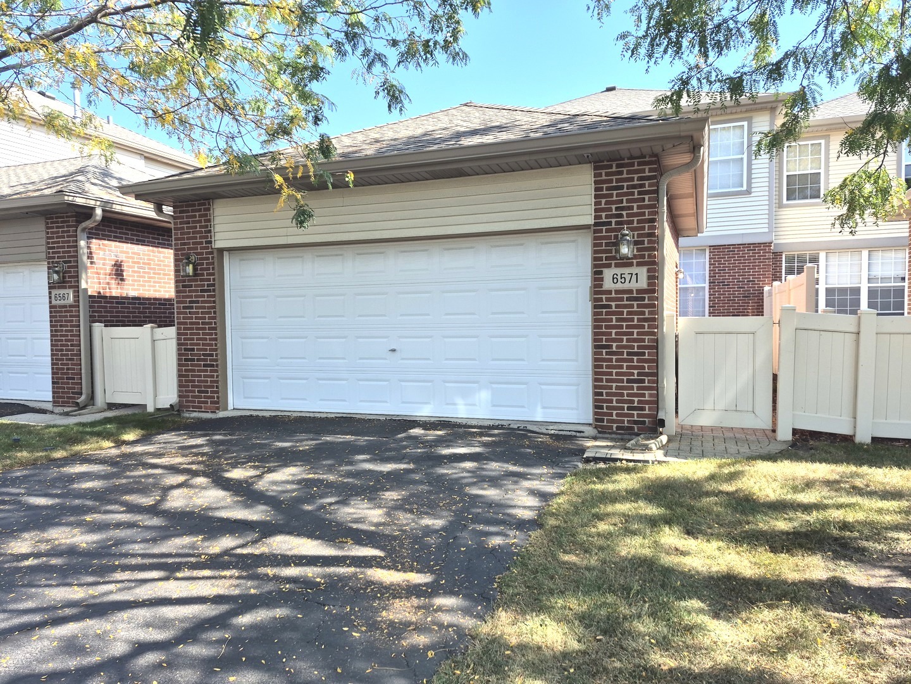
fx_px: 605
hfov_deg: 73.9
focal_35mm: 23
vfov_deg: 58.9
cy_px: 342
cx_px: 456
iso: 25
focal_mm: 5.4
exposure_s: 1/578
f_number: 1.8
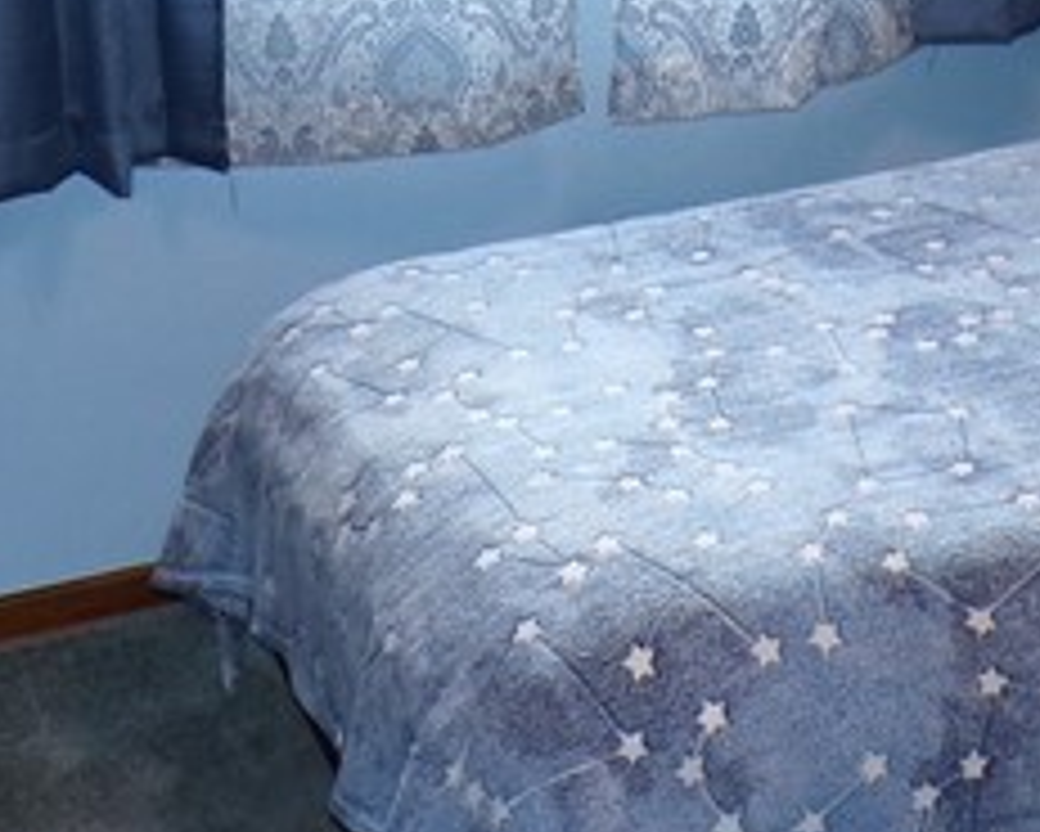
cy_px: -247
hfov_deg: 18.4
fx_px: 3202
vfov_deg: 14.2
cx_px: 635
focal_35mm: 104
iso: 200
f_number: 3
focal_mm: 4.3
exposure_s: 1/45
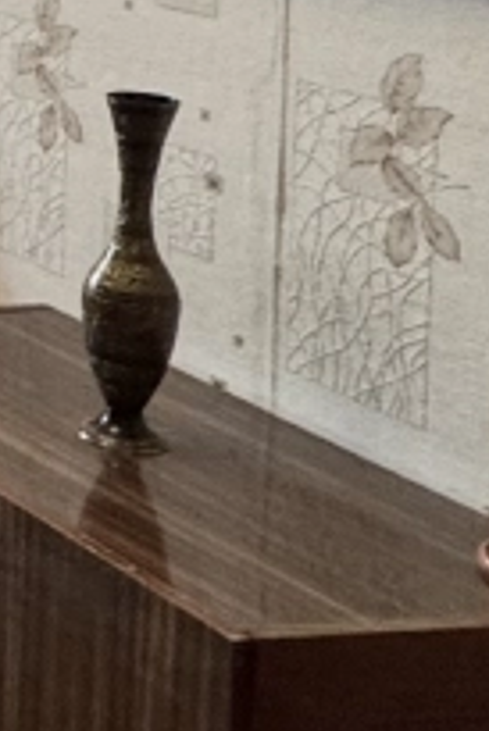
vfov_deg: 21.5
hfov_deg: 10.2
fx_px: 1810
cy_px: -94
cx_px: -1053
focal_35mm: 89
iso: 320
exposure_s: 1/100
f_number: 2.2
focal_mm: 2.22
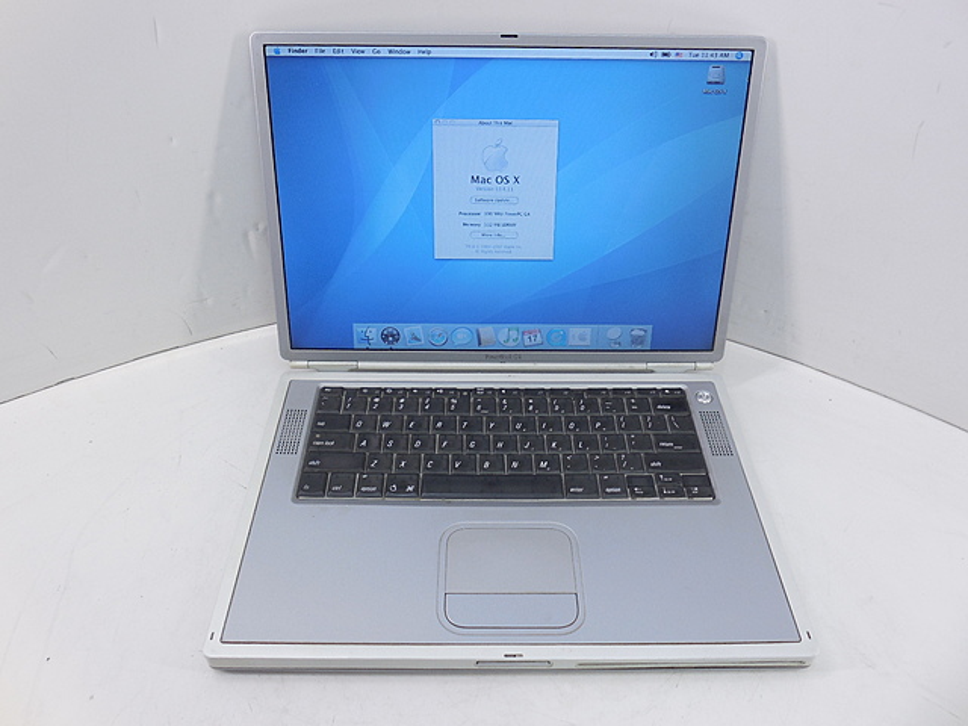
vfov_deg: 53.1
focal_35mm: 26
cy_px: 363
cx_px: 484
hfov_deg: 67.3
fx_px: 727
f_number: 3.5
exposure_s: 1/30
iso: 180
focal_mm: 4.6
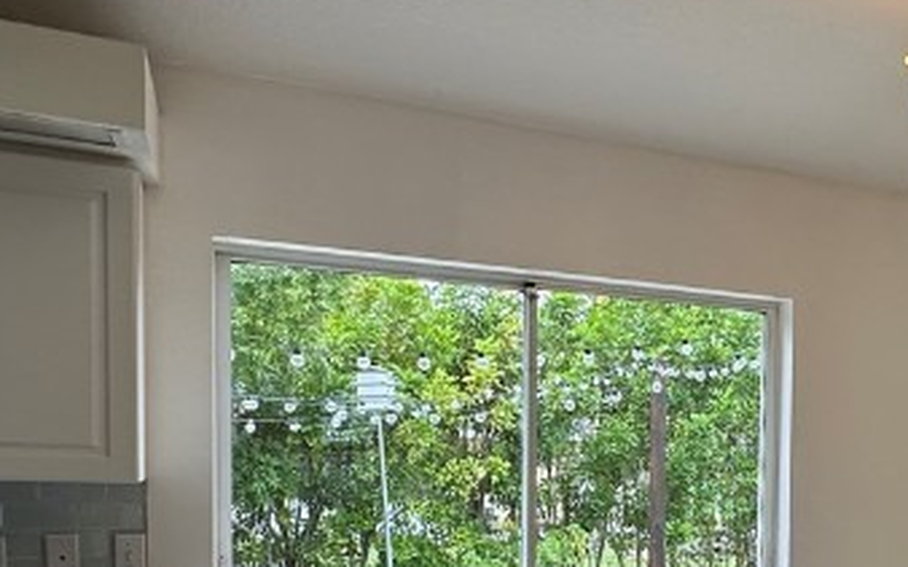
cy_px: 521
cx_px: 897
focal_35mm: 45
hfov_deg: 39.4
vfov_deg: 27.4
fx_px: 1113
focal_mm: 2.22
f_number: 2.2
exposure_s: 1/120
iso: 40
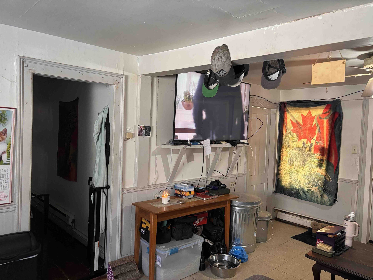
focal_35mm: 26
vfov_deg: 53.1
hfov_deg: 67.3
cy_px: 140
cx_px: 186
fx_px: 280
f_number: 1.6
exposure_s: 1/60
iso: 250
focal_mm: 5.96
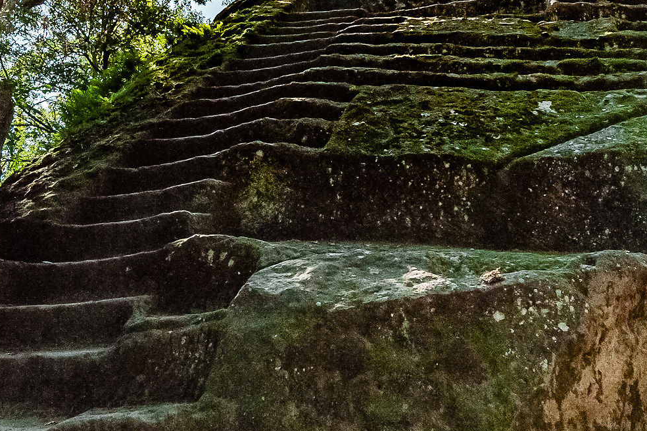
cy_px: 174
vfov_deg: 34.1
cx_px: 306
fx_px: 701
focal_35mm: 39
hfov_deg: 49.5
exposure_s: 1/1000
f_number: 5.6
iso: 2000
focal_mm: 16
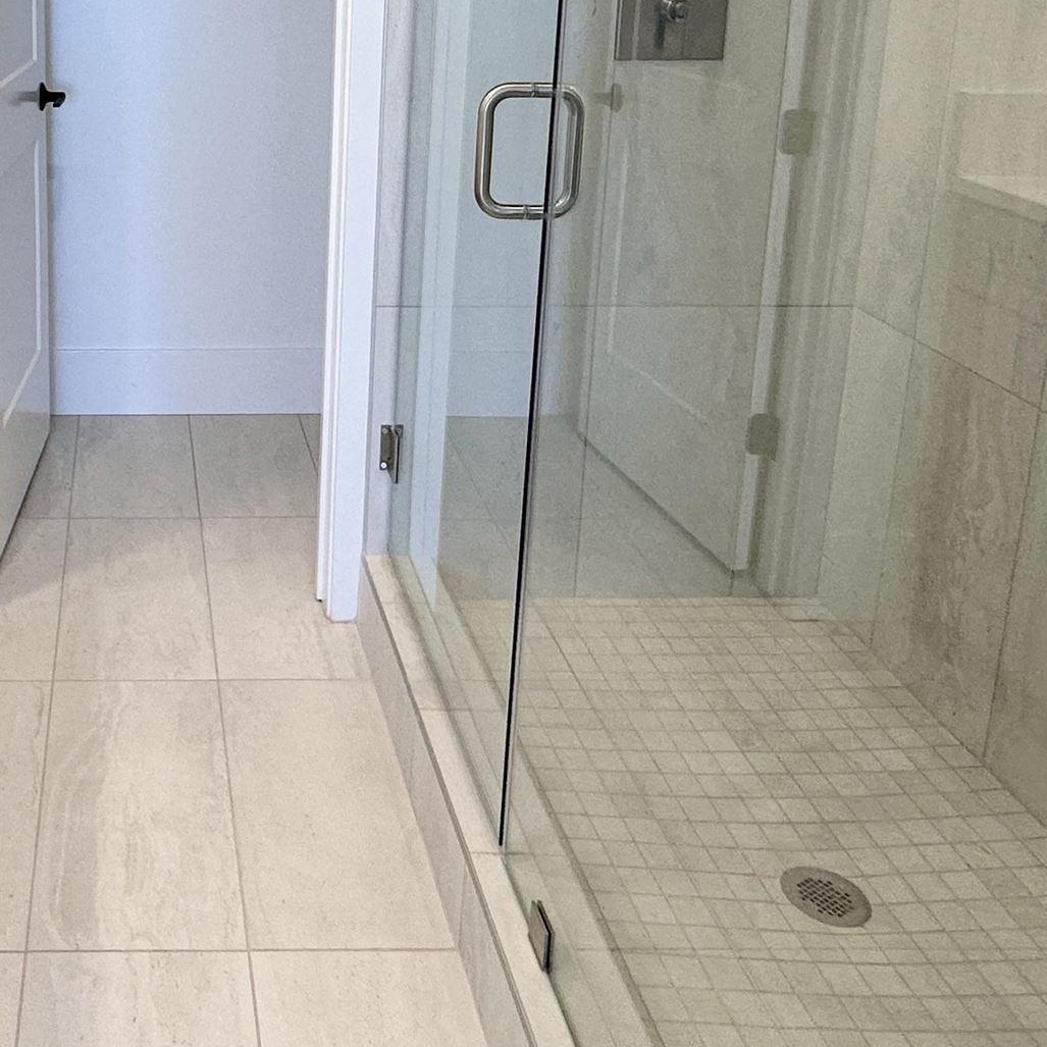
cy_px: 158
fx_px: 1266
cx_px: 130
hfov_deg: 41.8
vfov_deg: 42.2
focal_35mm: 37
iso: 160
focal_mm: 2.22
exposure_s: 1/120
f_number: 2.2
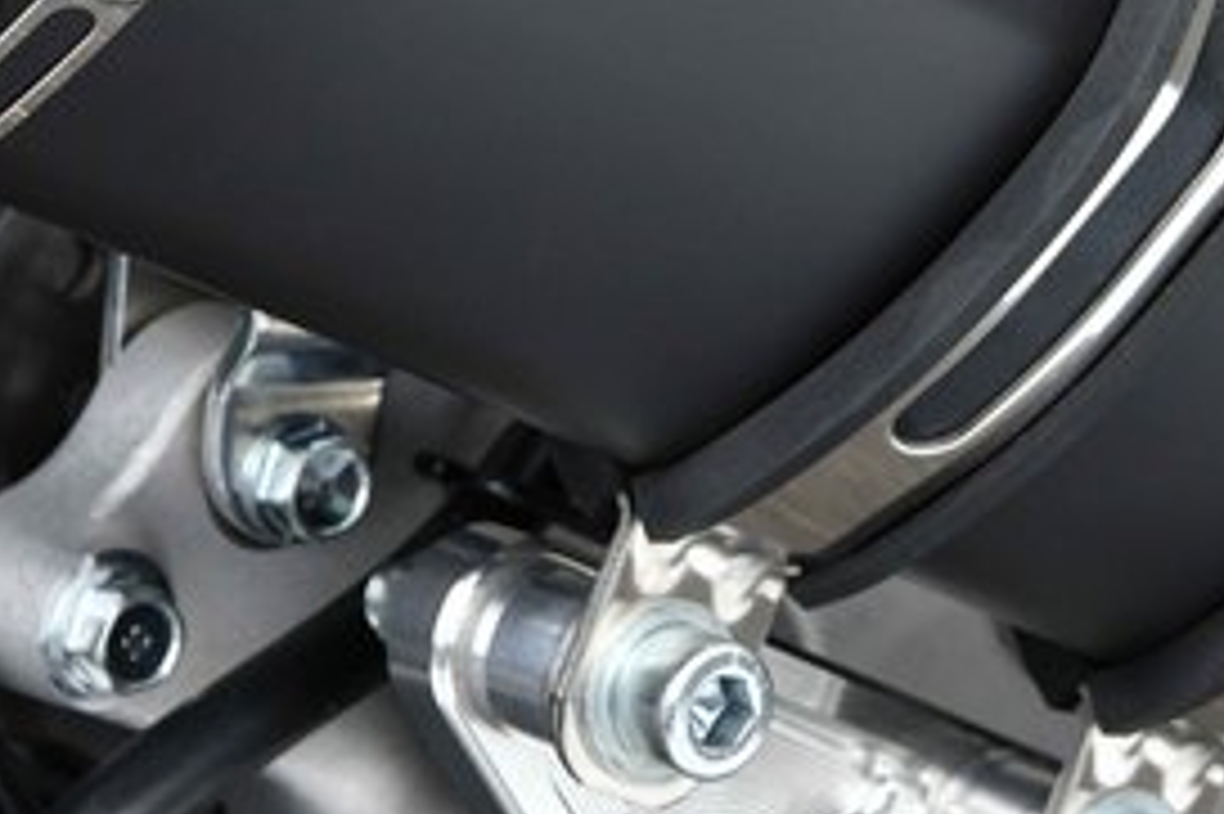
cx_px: 882
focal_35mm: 206
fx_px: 6999
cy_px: 20
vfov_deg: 6.6
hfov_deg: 10.0
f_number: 13
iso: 1000
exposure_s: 1/800
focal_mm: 70
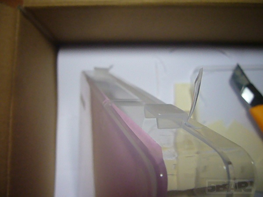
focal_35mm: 28
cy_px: 98
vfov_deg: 49.7
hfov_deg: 63.4
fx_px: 213
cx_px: 132
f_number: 2.8
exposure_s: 1/160
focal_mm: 4.6
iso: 800
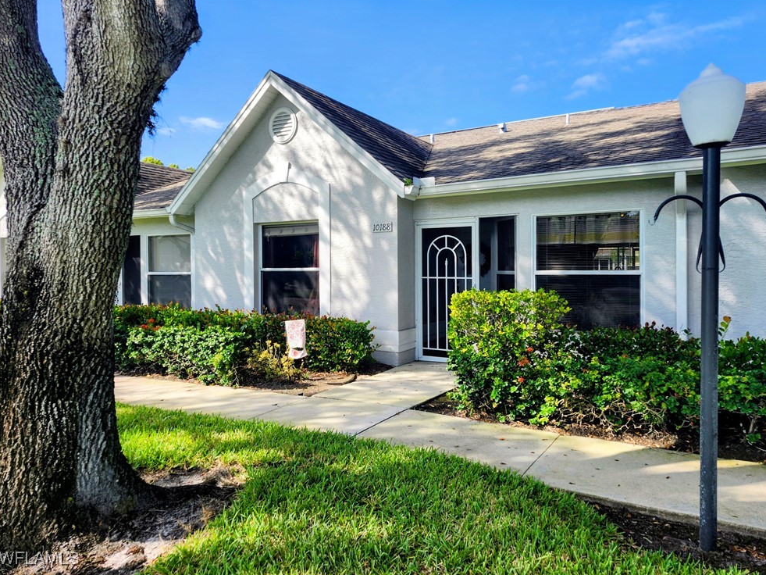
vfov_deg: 56.8
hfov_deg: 71.6
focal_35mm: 24
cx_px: 383
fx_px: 531
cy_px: 276
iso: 25
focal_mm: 5.54
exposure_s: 1/807
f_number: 1.8
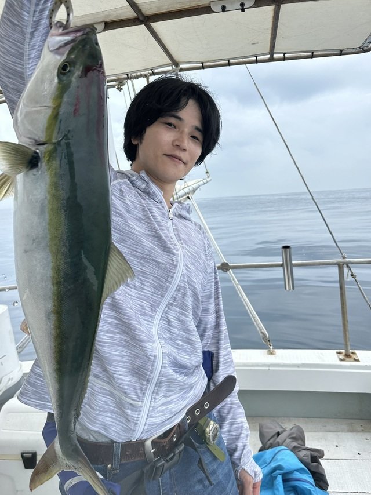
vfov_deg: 71.6
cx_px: 186
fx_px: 343
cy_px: 248
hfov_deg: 56.8
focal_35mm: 24
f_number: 1.78
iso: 80
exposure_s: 1/2732
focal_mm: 6.86
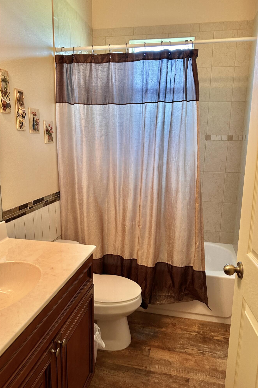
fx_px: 269
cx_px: 131
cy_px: 194
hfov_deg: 51.3
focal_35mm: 25
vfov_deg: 71.5
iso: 200
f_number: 1.78
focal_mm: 6.86
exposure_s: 1/60
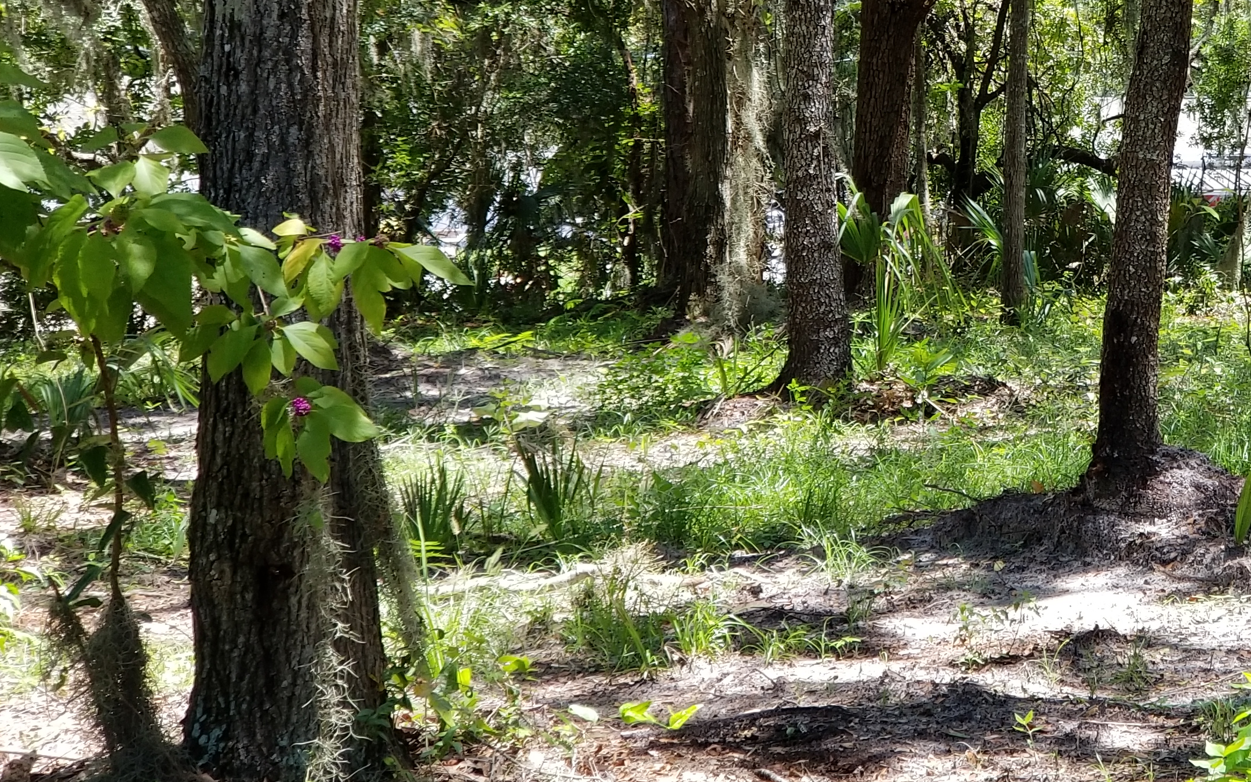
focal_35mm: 103
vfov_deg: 12.6
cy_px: 128
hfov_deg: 19.8
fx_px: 3512
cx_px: 1165
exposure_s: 1/141
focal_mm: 6
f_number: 2.4
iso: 25
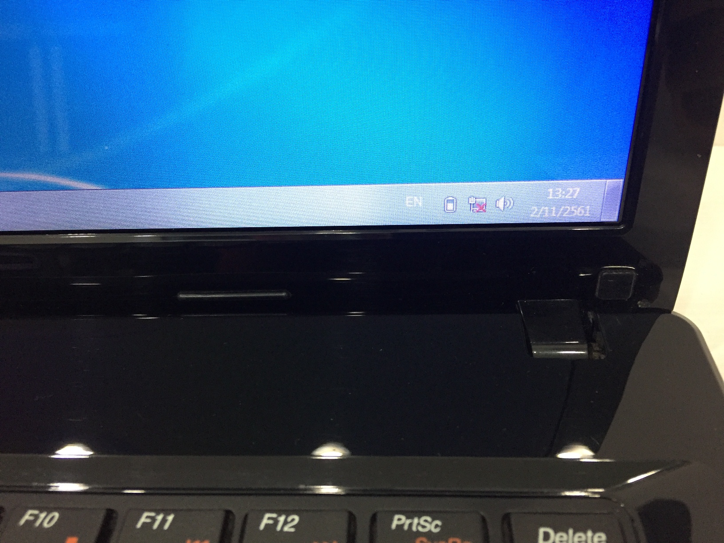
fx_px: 607
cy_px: 272
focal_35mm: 29
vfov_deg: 48.2
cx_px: 362
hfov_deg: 61.7
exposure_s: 1/33
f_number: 2.2
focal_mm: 4.15
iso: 200
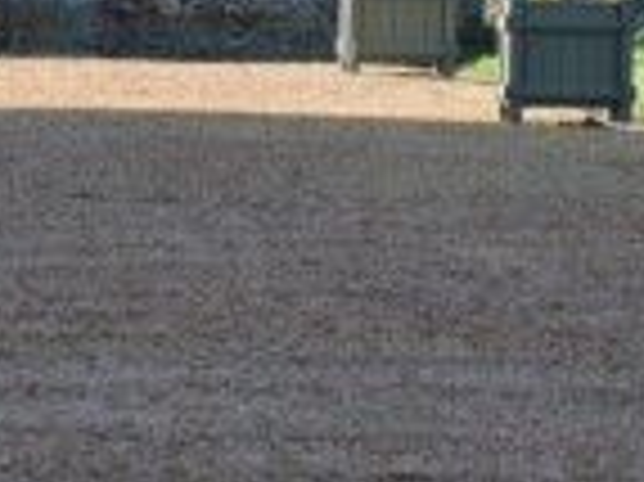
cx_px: 5
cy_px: -171
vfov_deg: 1.9
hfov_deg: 2.6
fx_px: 14313
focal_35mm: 770
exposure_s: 1/200
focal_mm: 49.1
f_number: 4.7
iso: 125
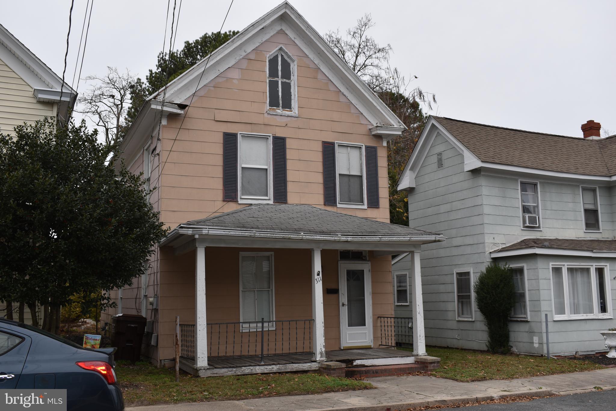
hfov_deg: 53.1
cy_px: 206
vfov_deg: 36.9
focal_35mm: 36
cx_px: 308
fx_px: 616
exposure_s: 1/160
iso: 100
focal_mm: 24
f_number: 6.3
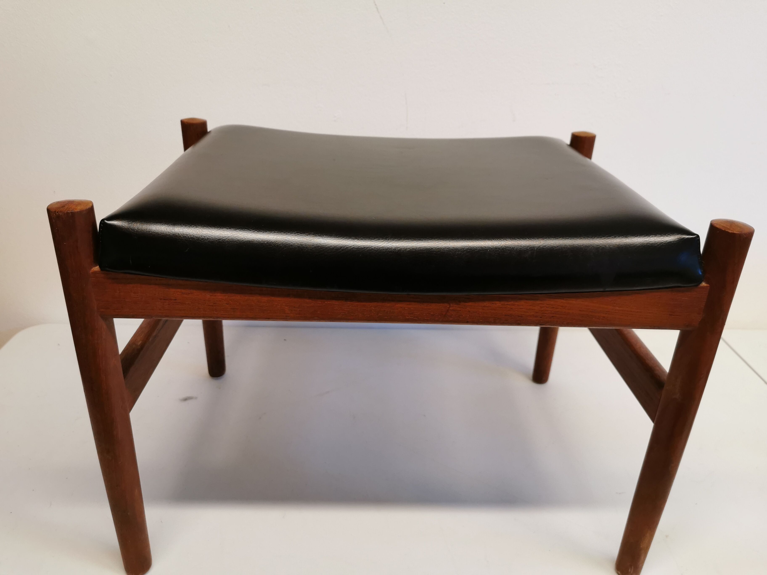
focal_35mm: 27
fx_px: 598
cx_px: 384
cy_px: 288
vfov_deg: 51.4
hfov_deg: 65.3
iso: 160
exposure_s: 1/120
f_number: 1.6
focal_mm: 5.56
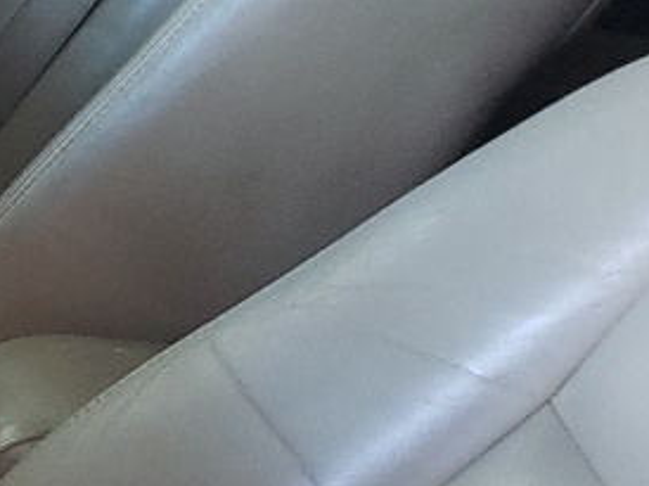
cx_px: -554
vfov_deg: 9.7
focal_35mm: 152
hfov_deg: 11.9
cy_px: 510
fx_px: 2847
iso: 171
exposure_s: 1/60.2
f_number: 1.5
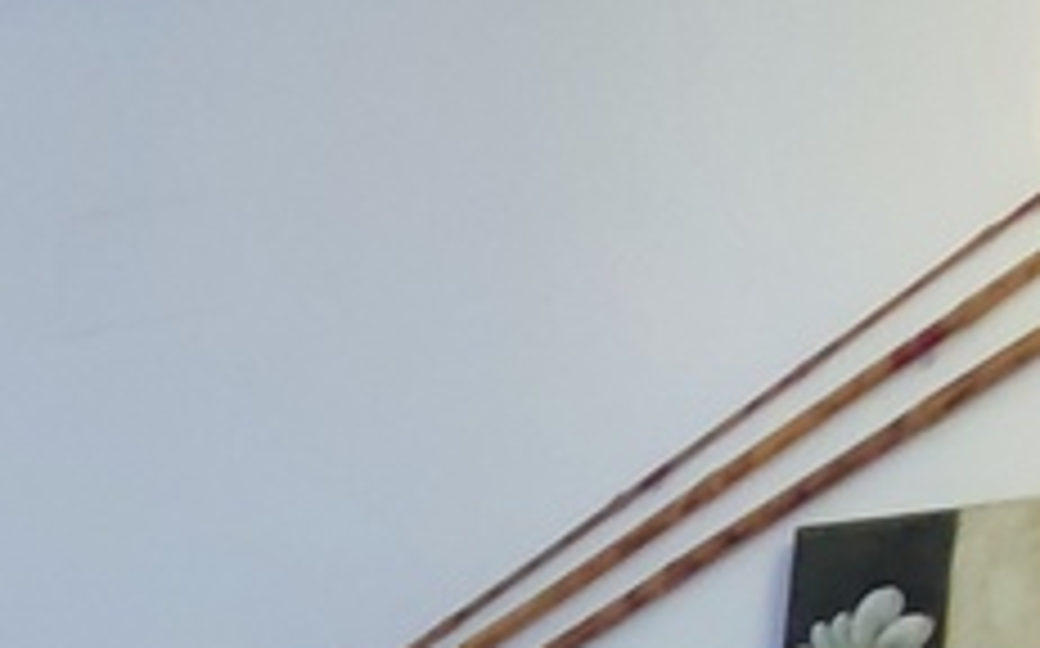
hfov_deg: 19.2
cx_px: -545
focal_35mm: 94
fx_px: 2662
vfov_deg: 10.9
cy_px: 1724
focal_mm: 1.65
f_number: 2.2
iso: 235
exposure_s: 1/25
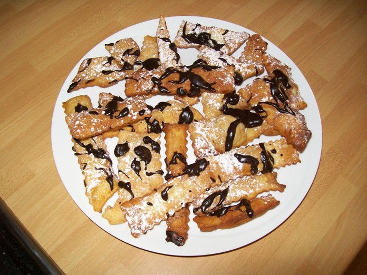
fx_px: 360
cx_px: 184
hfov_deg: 54.0
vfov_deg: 41.8
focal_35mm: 34
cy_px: 138
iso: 160
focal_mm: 6.1
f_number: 2.7
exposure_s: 1/60
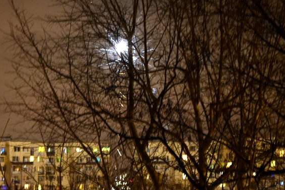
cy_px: 85
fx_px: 924
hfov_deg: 17.5
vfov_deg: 11.7
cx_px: 141
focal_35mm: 117
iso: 1600
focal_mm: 55
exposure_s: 1/3
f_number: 4.5
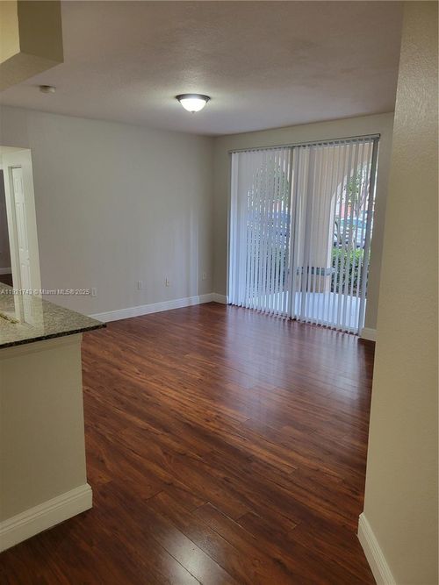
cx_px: 220
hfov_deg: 53.0
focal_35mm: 26
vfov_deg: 67.3
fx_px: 440
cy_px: 292
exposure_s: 1/60
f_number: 1.8
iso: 160
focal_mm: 5.4
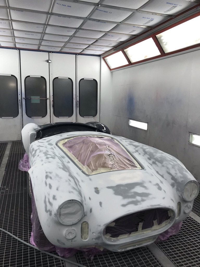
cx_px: 100
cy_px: 134
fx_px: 216
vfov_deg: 63.4
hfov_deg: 49.7
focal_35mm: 28
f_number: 1.8
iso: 25
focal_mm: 3.99
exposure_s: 1/100
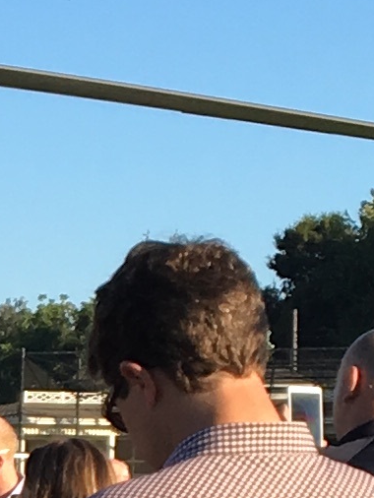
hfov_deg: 6.2
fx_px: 3325
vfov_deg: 8.2
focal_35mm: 231
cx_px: -443
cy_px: 906
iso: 25
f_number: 2.2
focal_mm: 4.15
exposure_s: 1/793
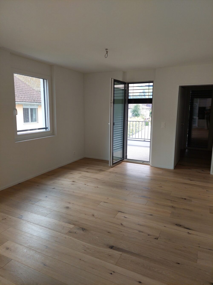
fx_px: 205
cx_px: 106
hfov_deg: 54.9
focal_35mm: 25
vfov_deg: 69.4
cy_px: 142
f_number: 1.8
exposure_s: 1/100
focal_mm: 5.23
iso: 80
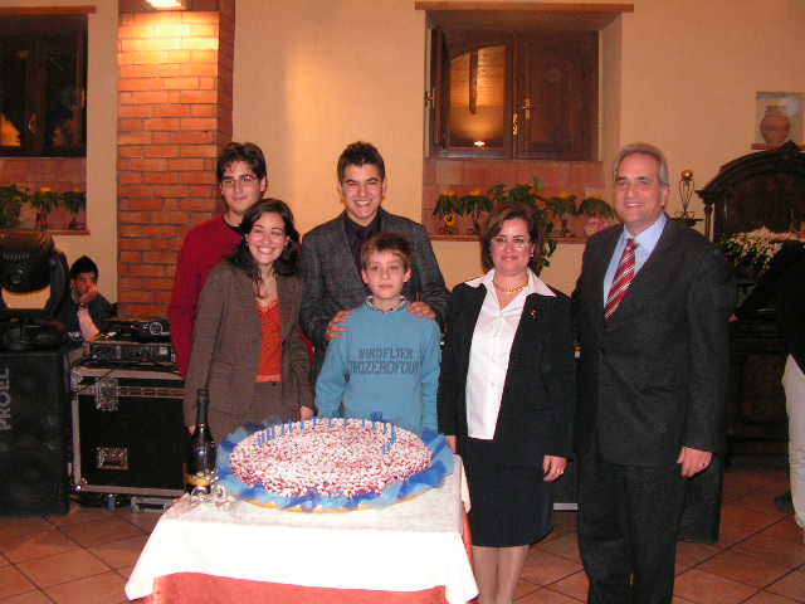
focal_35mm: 37
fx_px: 860
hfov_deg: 50.1
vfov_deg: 38.7
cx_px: 402
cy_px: 302
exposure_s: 1/40
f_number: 3.2
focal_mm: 6.2
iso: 200
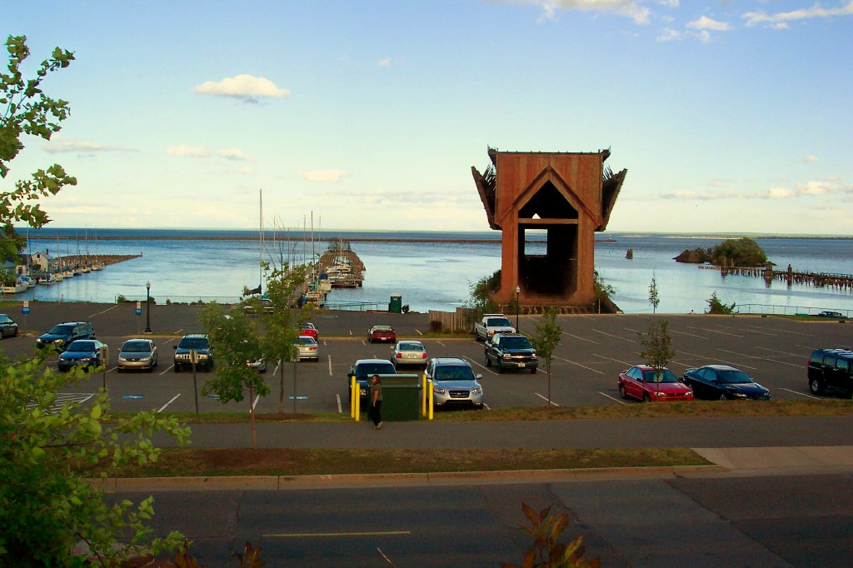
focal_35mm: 38
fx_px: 900
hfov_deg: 50.7
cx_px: 426
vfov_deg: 35.0
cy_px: 284
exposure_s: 1/350
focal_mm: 8
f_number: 4.8
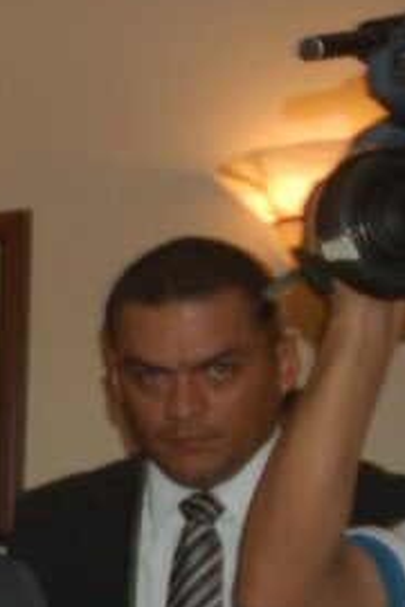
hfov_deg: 12.4
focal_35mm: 90
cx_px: -520
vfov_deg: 22.4
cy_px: 463
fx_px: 1519
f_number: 3.5
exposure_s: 1/160
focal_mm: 18
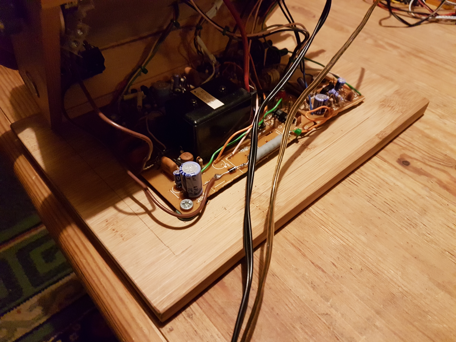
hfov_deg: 67.3
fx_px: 343
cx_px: 228
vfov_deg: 53.1
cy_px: 171
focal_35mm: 26
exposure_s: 1/50
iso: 640
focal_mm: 4.2
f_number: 1.7
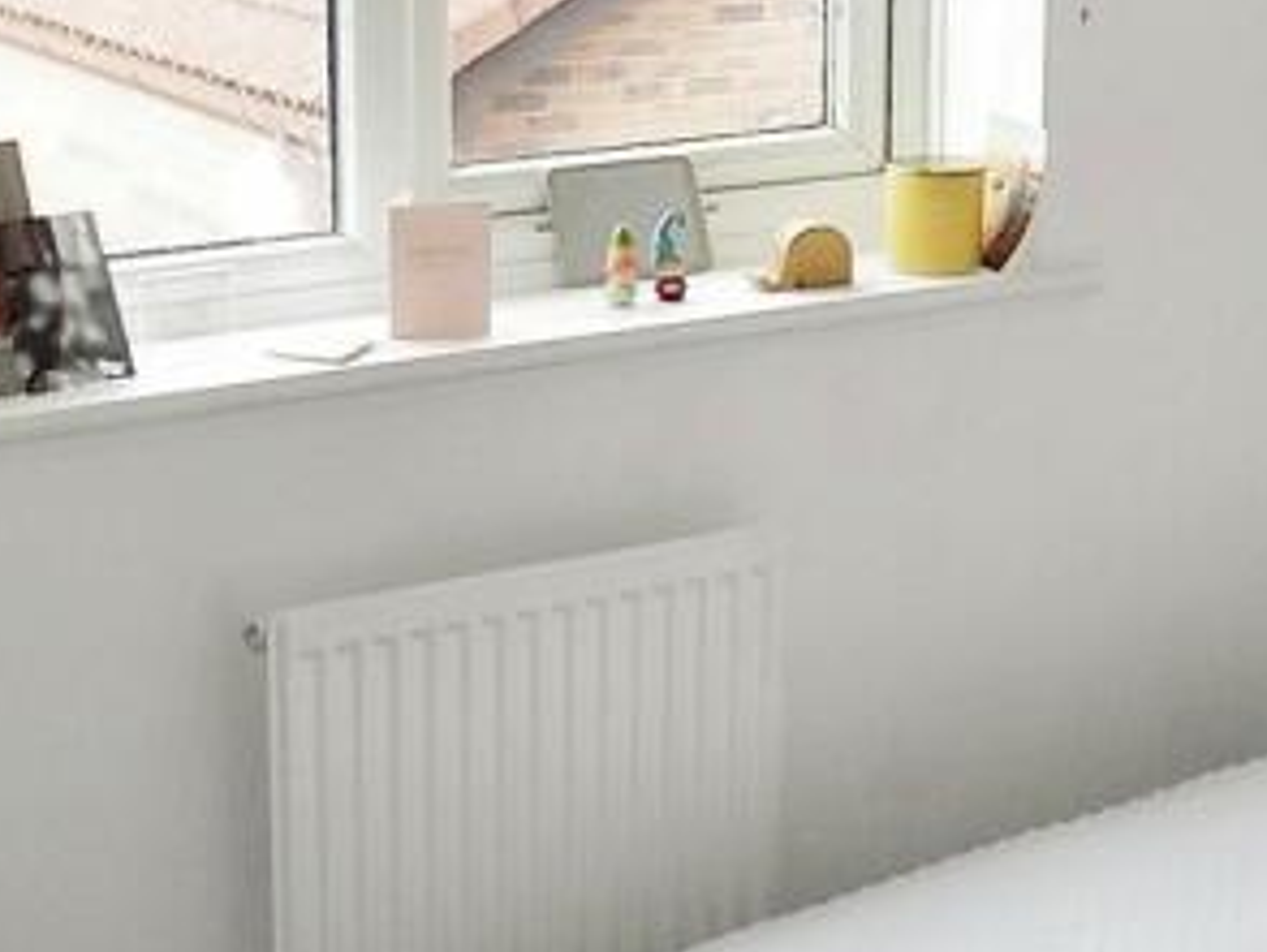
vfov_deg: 18.3
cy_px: 715
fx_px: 2931
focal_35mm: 80
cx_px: 1172
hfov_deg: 23.7
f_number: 3.1
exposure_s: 1/40
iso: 80
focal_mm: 4
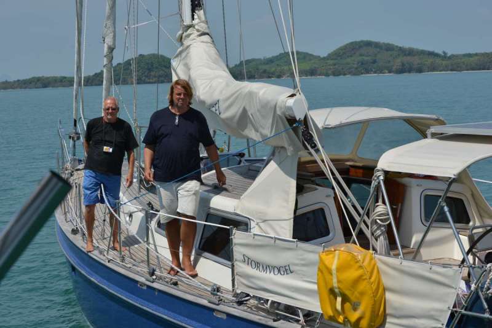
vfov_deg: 19.5
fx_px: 957
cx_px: 246
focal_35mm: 70
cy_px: 164
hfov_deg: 28.8
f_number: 10
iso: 100
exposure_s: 1/400
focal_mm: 70
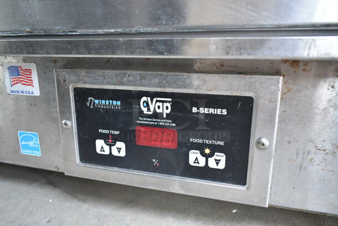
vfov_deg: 48.0
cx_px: 169
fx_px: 254
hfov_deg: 67.3
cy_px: 113
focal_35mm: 27
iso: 1250
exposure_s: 1/30
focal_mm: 18
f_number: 3.5
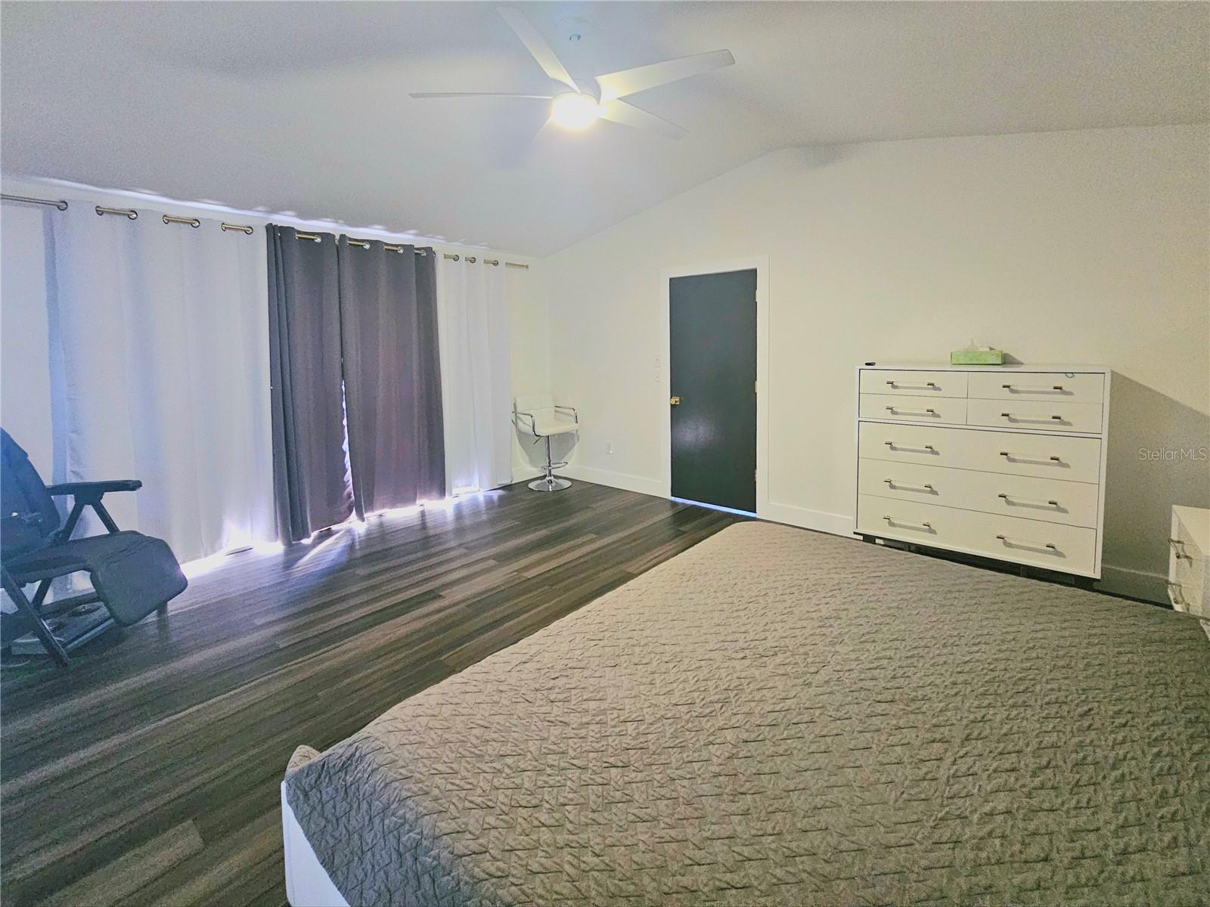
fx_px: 454
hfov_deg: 106.2
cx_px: 605
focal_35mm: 13
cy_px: 454
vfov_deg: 89.9
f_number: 2.2
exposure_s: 1/24
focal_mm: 2.2
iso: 800
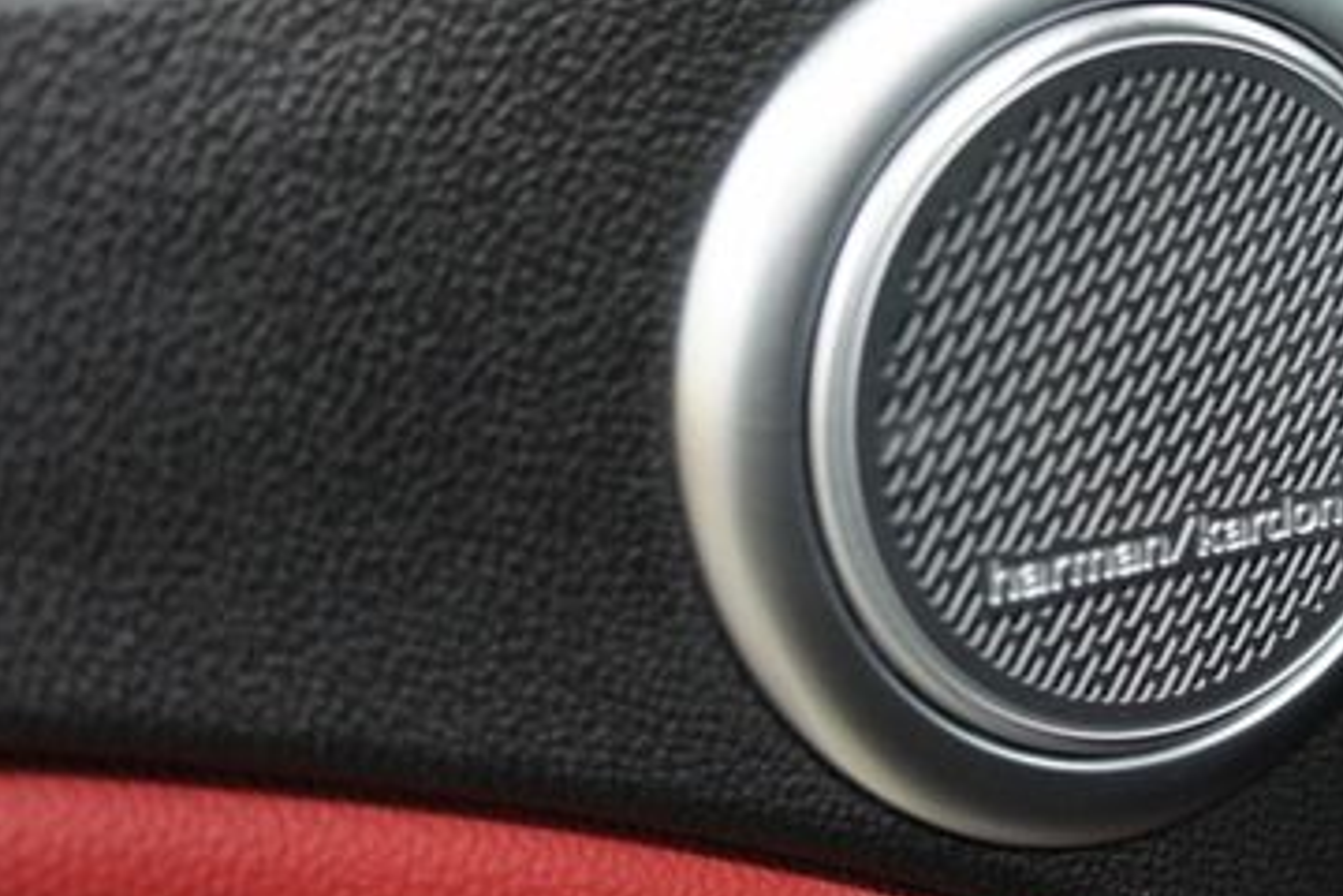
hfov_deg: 39.4
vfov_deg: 28.1
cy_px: 426
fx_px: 1791
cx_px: 1089
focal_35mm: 48
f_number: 3.5
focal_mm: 18
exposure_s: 1/40
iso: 1600
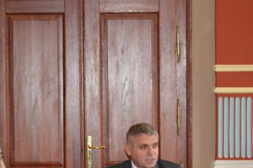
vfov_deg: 7.8
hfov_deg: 11.7
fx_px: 1237
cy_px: 162
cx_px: 108
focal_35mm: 176
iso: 3200
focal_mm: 55
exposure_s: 1/60
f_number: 5.6
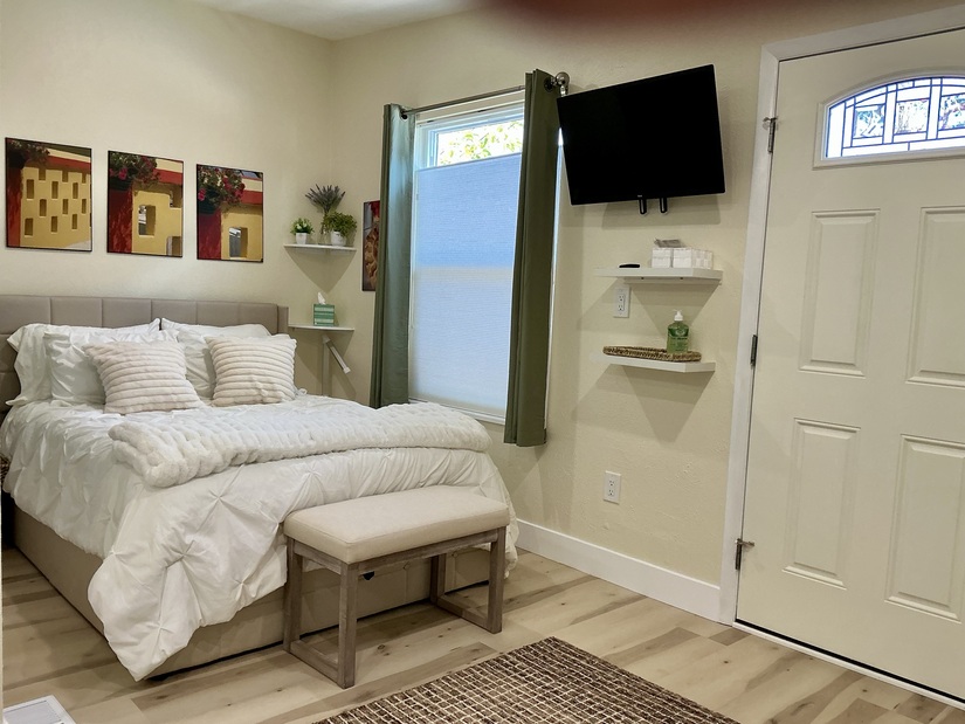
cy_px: 362
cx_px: 482
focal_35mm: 29
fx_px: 809
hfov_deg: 61.7
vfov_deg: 48.2
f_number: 1.8
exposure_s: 1/60
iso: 64
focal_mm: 3
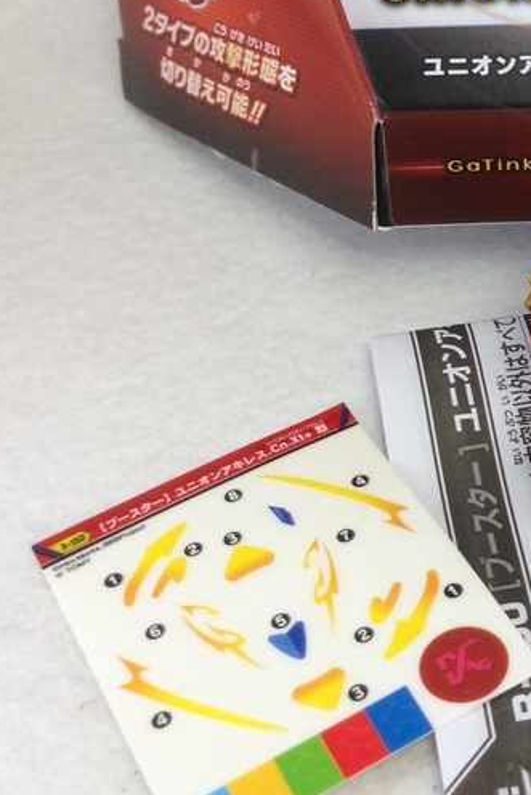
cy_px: 42
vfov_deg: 23.6
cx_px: 651
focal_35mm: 83
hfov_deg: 15.8
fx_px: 1835
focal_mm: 4.12
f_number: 2.4
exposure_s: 1/30
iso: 50
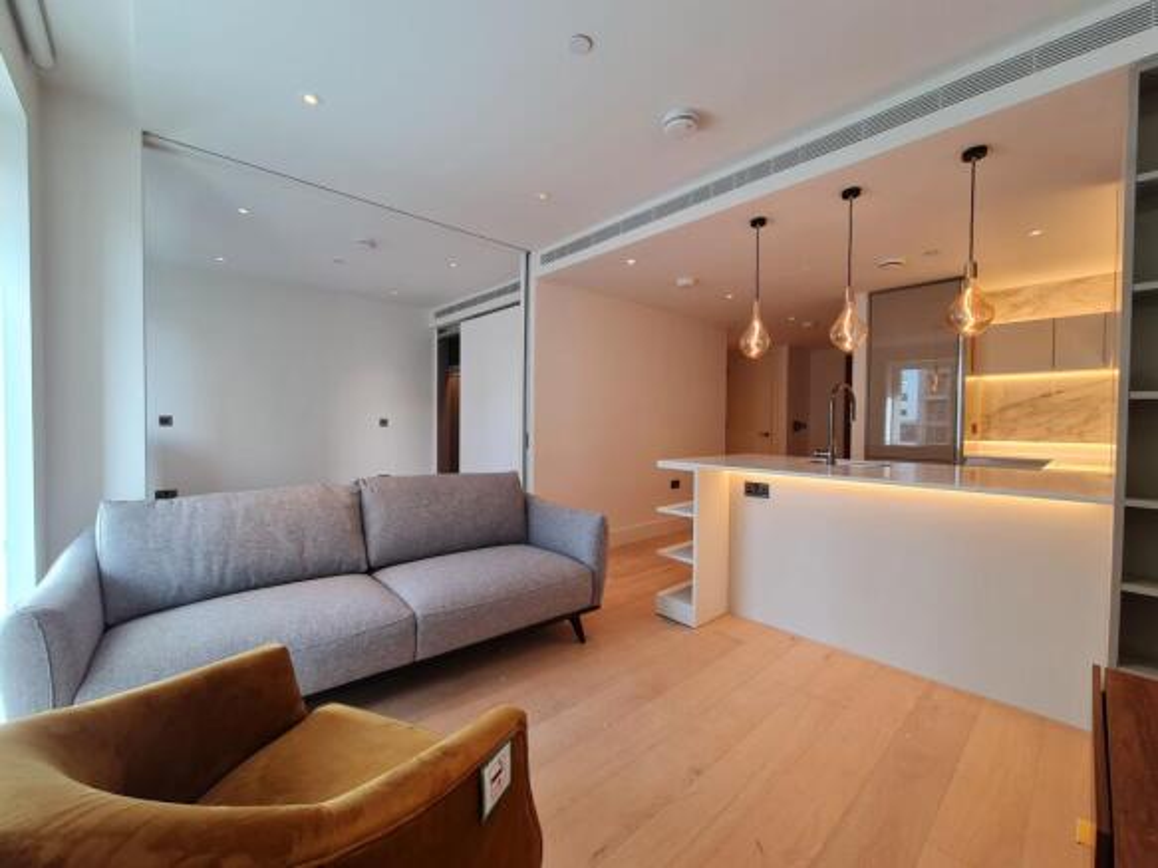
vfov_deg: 89.9
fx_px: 435
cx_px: 579
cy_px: 434
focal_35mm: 13
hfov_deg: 106.2
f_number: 2.2
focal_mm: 2.2
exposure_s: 1/50
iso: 64
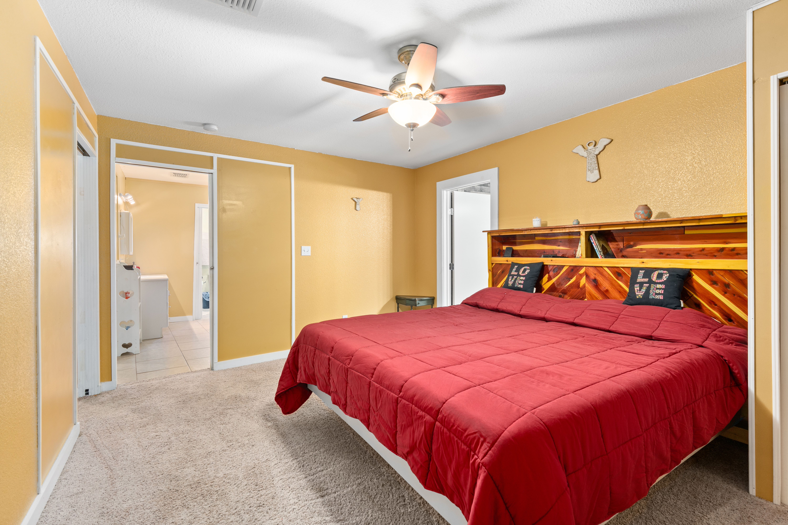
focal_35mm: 16
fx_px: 350
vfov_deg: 73.7
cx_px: 394
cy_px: 262
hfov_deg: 96.7
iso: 320
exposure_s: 1.6
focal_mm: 16
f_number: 7.1
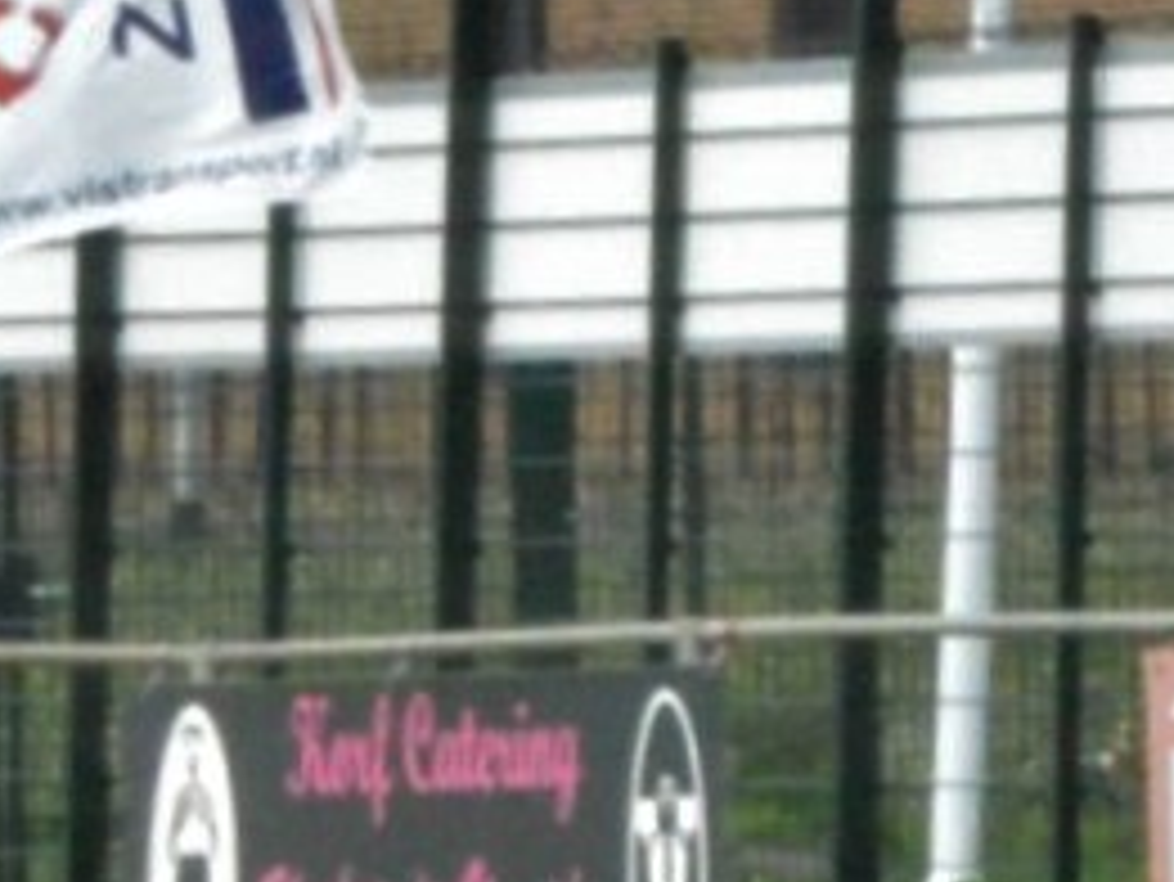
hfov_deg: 3.9
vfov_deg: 2.9
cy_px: 1267
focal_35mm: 510
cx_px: -677
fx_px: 17305
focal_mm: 80
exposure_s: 1/250
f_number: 36
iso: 6400
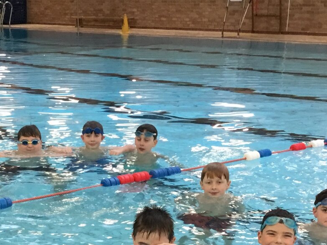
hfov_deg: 23.6
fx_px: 765
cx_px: 47
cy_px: 260
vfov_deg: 17.7
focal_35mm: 81
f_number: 2.4
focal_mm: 3.3
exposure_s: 1/33
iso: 125
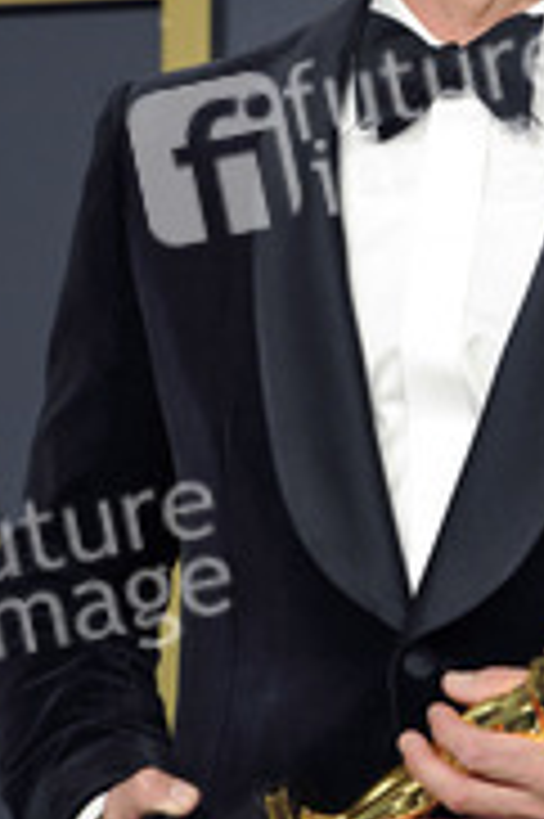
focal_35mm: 352
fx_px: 7993
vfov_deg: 5.9
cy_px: 364
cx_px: 492
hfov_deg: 3.9
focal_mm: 160
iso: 1600
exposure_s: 1/125
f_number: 6.3
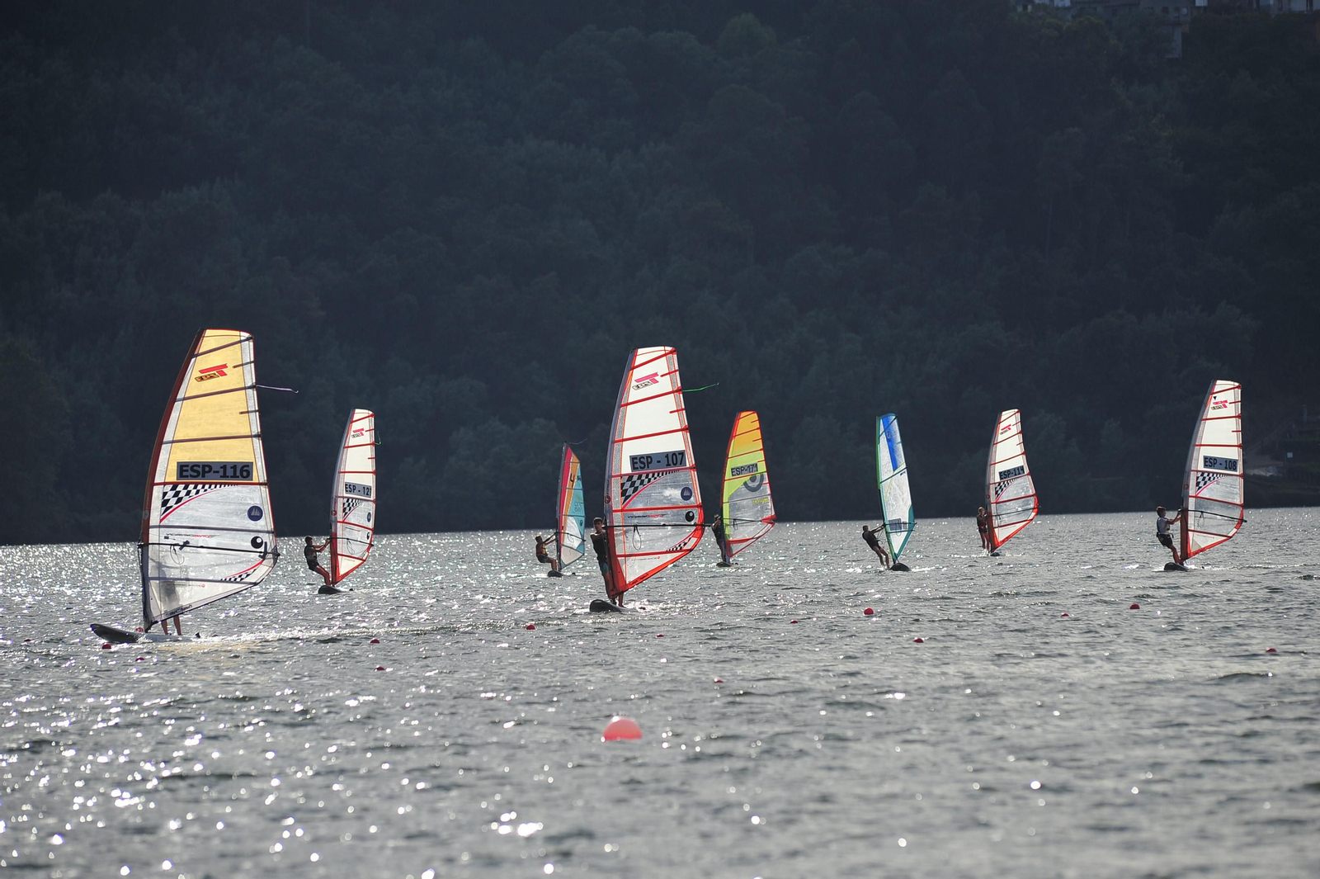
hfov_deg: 6.9
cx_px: 660
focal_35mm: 300
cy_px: 440
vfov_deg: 4.6
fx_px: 10994
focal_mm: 300
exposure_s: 1/4000
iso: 400
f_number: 5
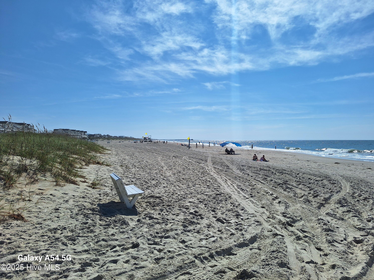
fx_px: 248
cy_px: 140
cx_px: 187
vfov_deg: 58.9
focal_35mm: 23
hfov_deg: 73.9
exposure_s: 1/7299
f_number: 1.8
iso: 40
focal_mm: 5.54
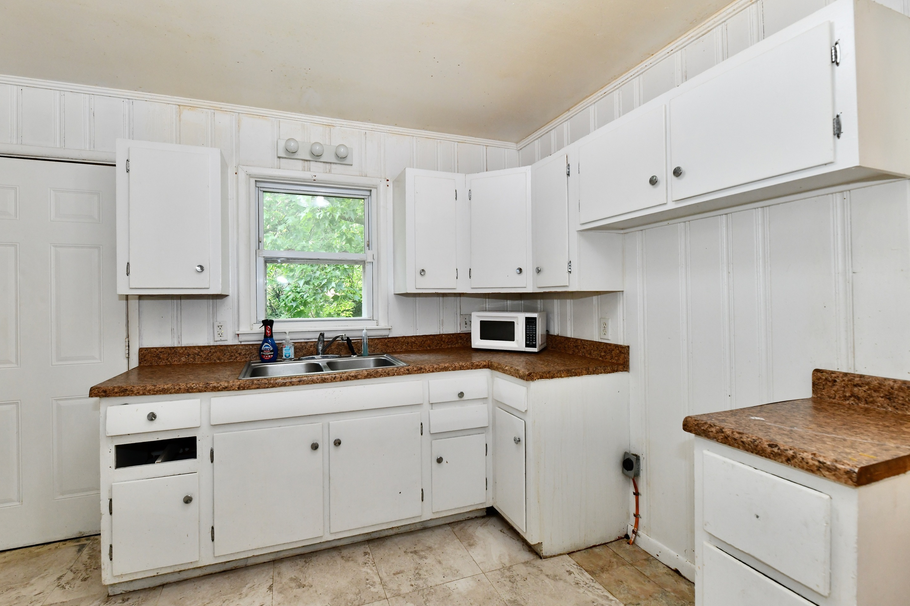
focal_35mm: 15
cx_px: 429
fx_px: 379
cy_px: 305
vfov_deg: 77.3
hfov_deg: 100.3
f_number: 7.1
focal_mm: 14
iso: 800
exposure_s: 1/100
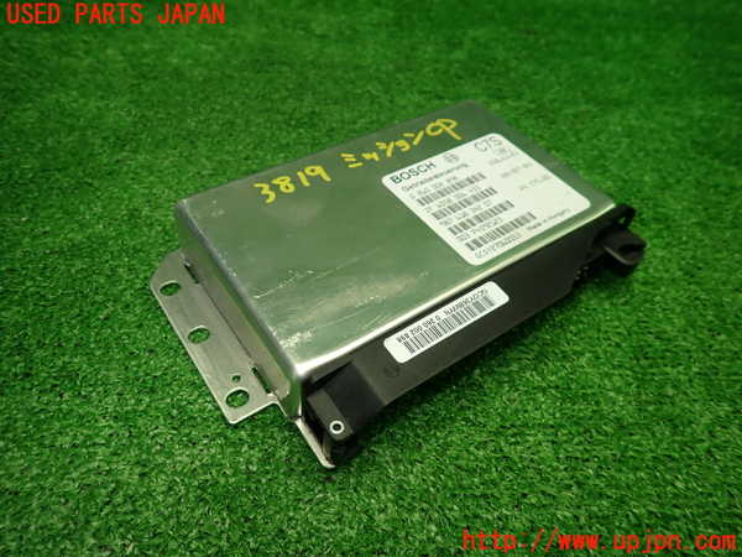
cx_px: 371
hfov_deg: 69.4
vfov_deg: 54.9
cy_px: 278
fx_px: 536
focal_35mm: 25
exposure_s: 1/60
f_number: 2
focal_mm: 4.5
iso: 125
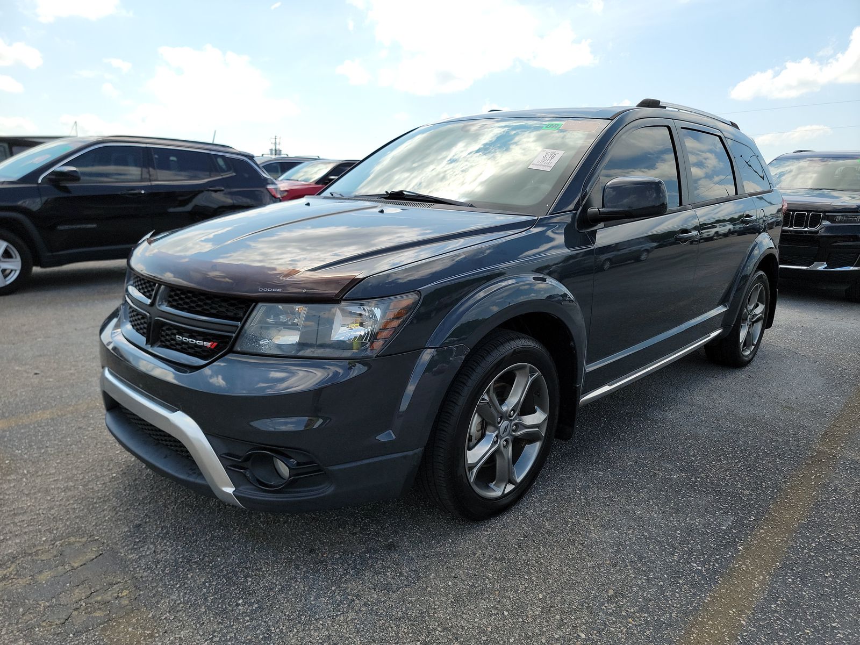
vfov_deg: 56.8
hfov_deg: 71.6
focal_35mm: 24
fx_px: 596
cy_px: 322
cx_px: 430
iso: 50
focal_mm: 6.7
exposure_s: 1/589
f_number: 1.8
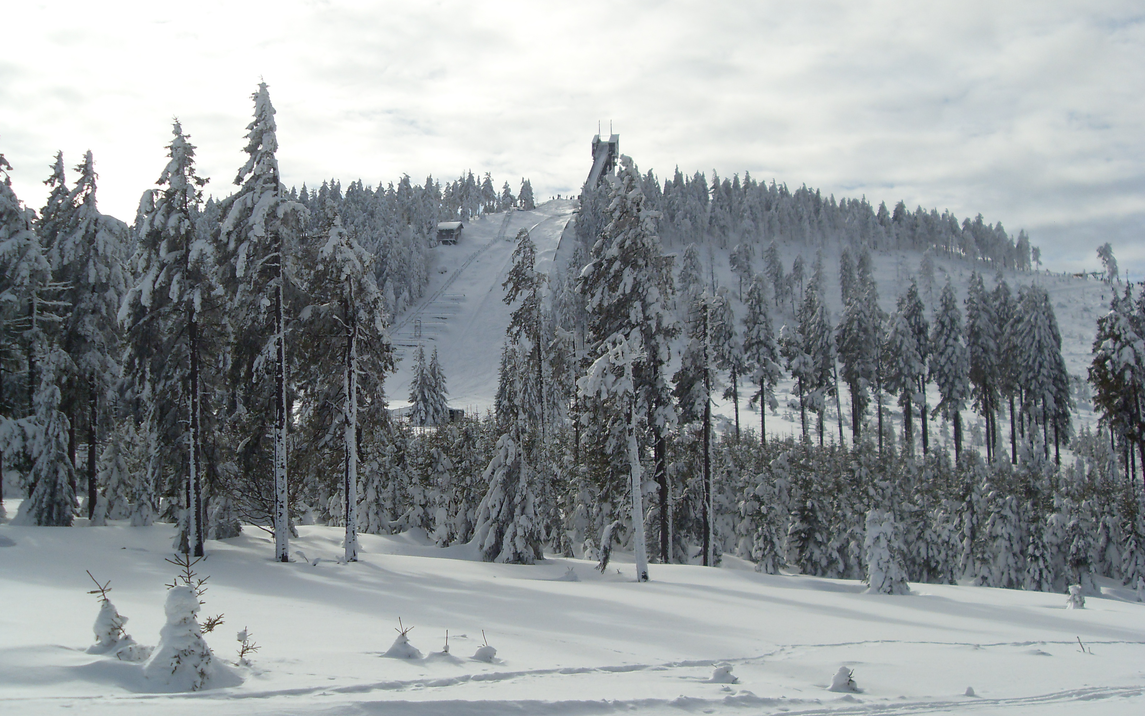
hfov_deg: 51.5
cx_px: 577
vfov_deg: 33.6
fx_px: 1186
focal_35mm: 38
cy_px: 367
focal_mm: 6.3
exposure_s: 1/500
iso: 80
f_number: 7
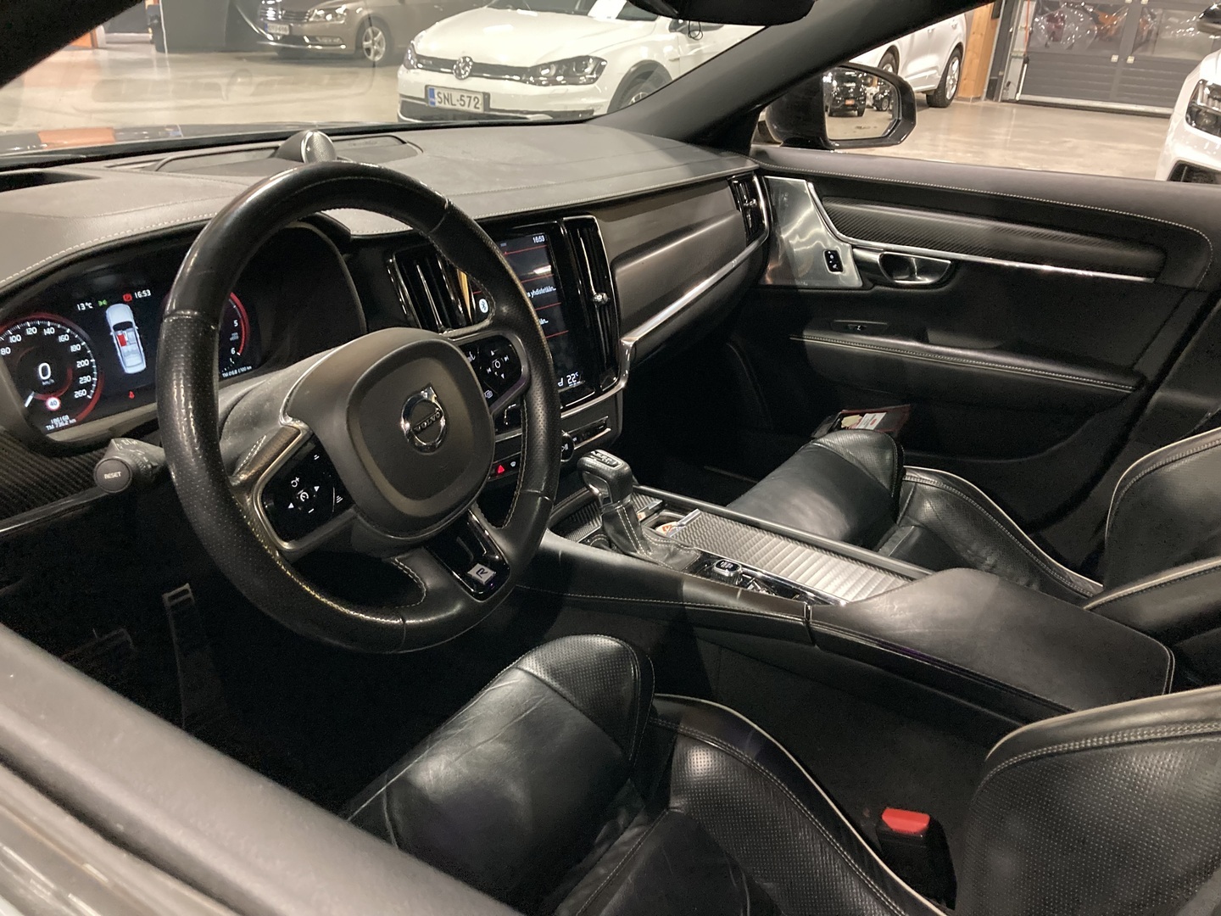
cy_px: 458
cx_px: 610
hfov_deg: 63.4
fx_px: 988
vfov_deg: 49.7
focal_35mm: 28
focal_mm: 3.99
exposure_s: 1/26
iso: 640
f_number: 1.8
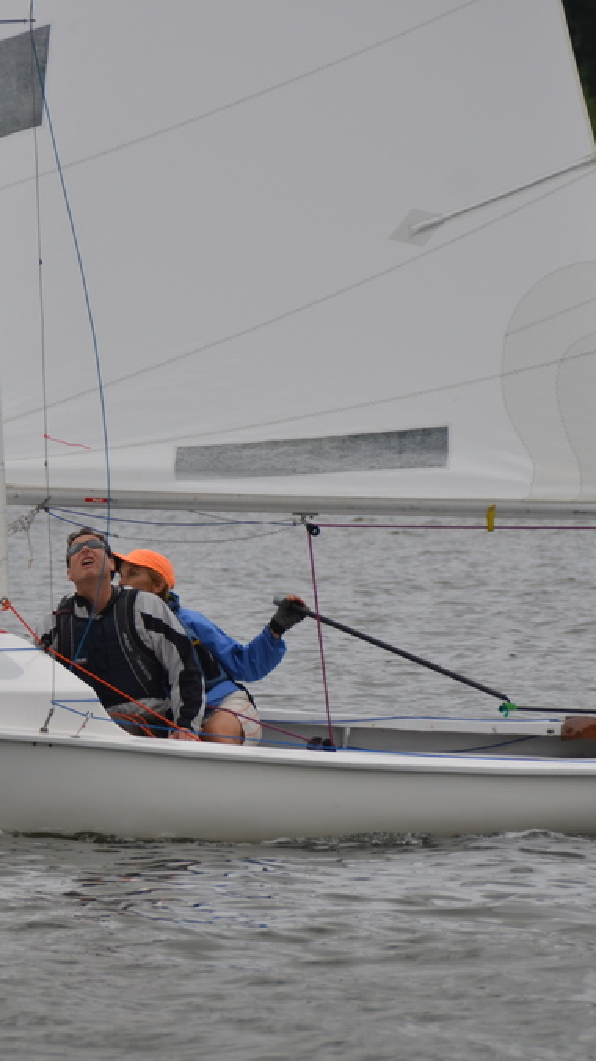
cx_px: 122
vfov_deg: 5.3
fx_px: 11356
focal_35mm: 404
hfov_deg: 3.0
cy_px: 530
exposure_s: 1/640
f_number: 6.3
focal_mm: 170
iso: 200
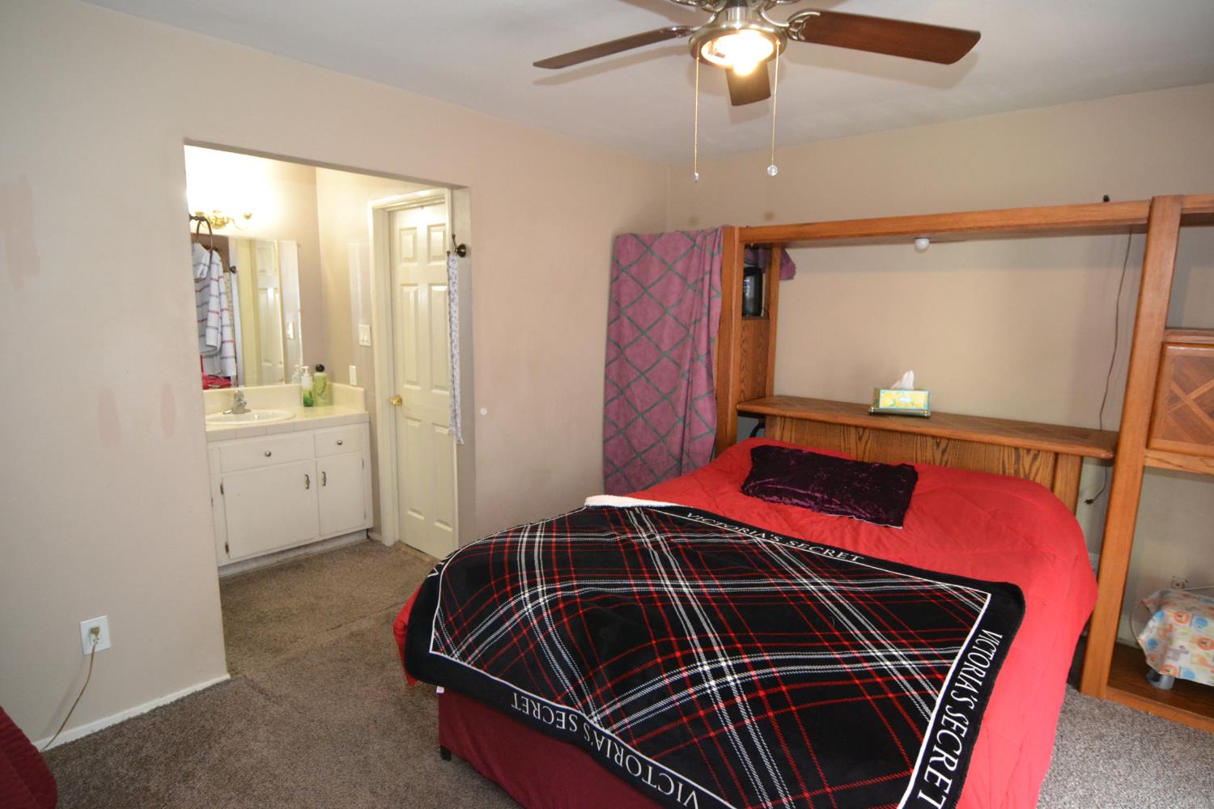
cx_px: 607
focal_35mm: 18
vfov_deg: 67.4
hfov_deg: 90.0
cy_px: 404
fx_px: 607
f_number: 4
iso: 2200
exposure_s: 1/60
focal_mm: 12
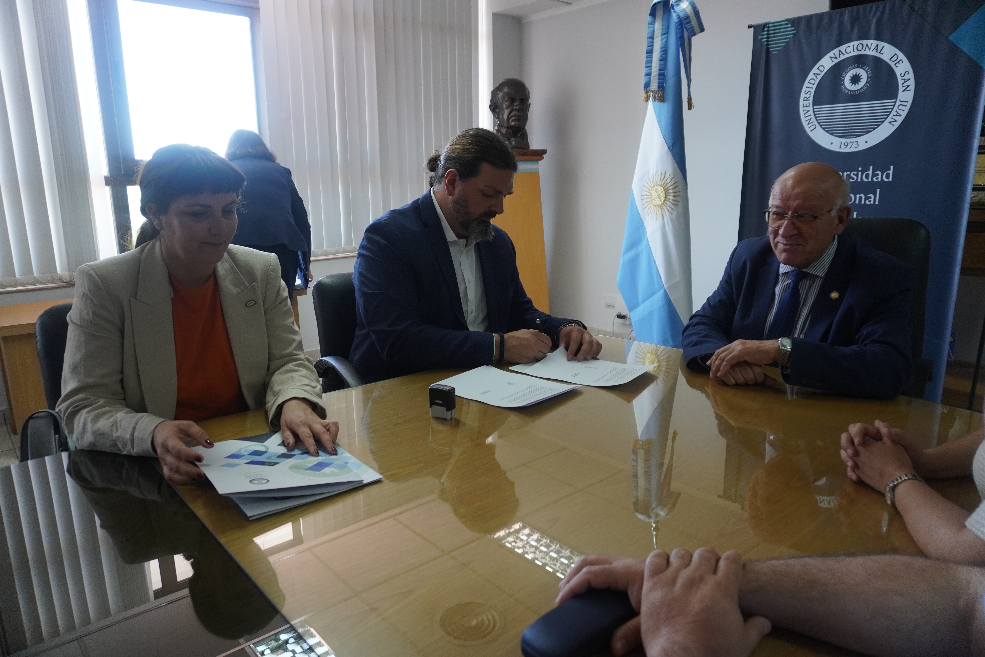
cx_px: 492
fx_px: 657
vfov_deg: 53.1
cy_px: 328
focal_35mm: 24
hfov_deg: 73.7
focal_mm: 16
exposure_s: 1/160
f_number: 4
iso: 800
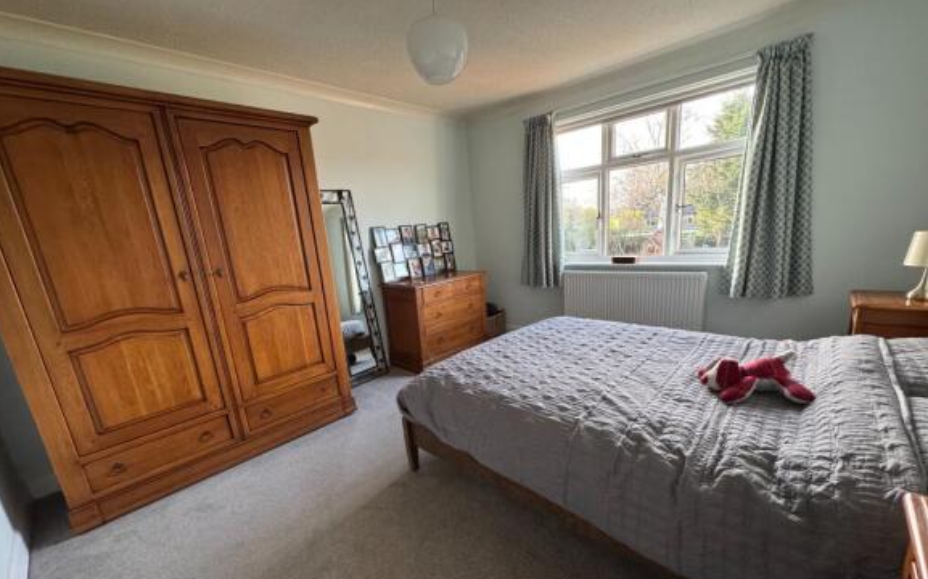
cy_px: 324
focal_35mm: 15
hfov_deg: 101.5
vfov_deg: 74.4
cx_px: 461
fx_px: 379
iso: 320
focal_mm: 2.22
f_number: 2.2
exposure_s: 1/98
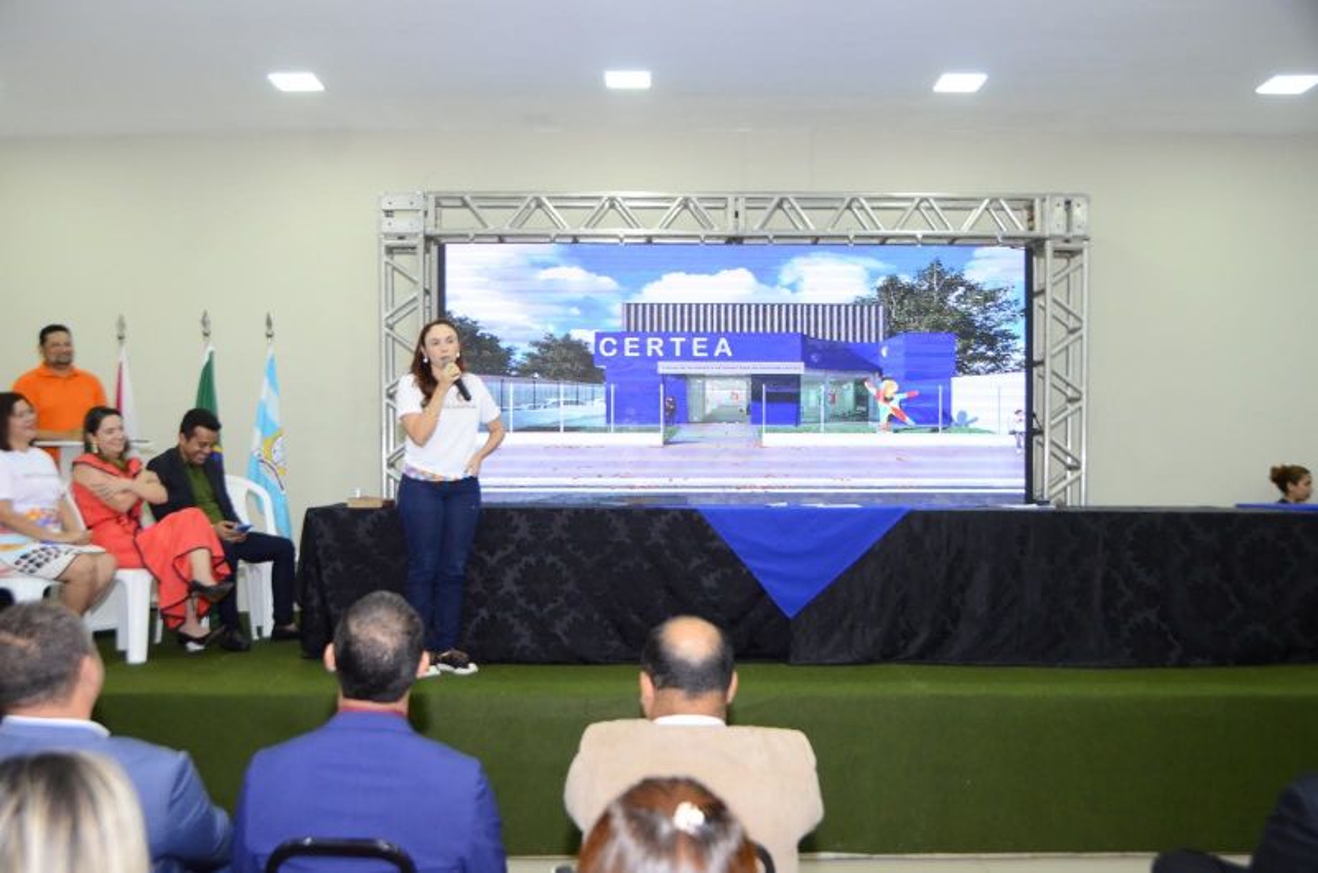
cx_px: 659
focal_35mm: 33
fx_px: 1206
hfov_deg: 57.3
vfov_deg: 39.8
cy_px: 436
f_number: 3.8
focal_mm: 22
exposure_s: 1/160
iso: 1600
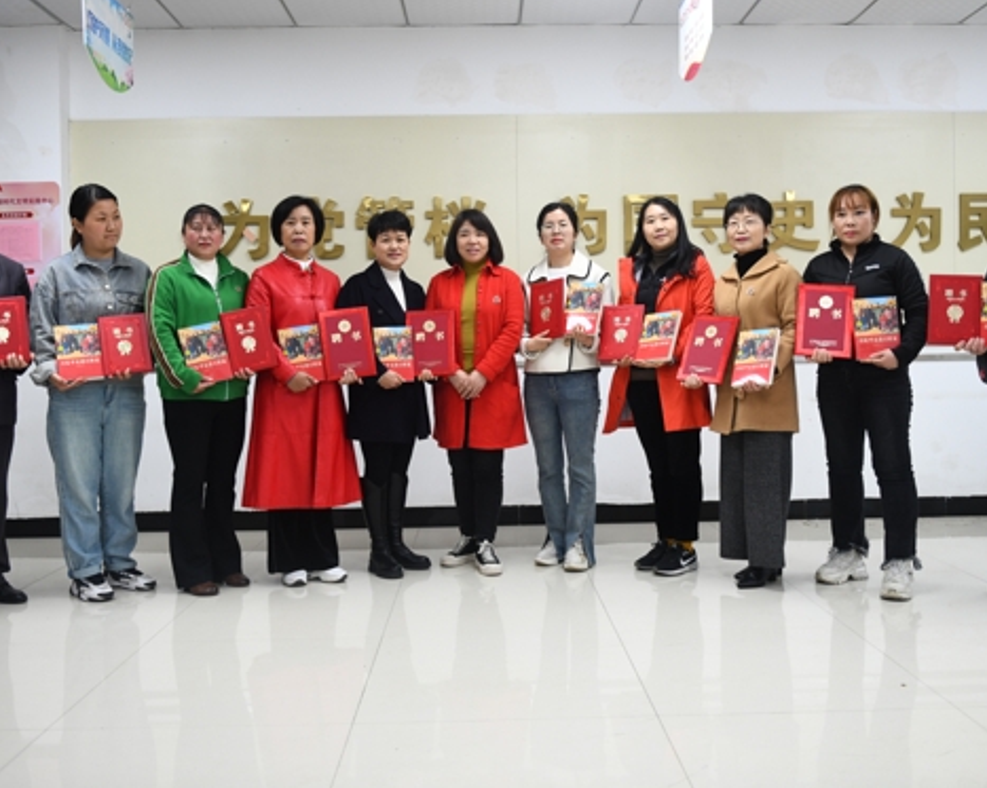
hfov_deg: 51.6
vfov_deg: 42.2
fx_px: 1022
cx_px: 499
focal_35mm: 35
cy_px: 380
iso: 800
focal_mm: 29
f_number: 2.8
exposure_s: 1/250
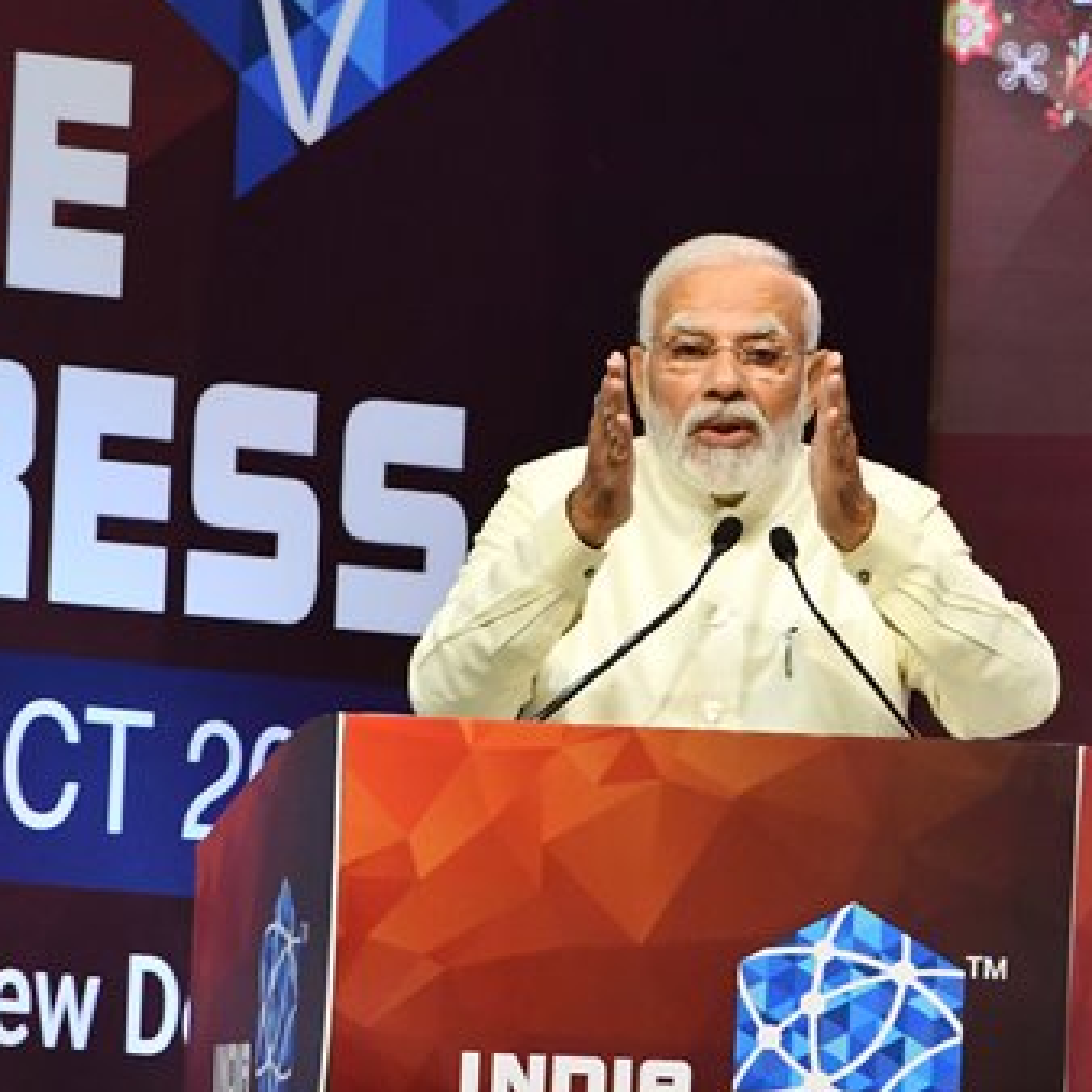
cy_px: 467
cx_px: 536
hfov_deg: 4.4
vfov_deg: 4.4
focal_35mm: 402
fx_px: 14348
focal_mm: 200
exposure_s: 1/250
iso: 800
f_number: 4.5
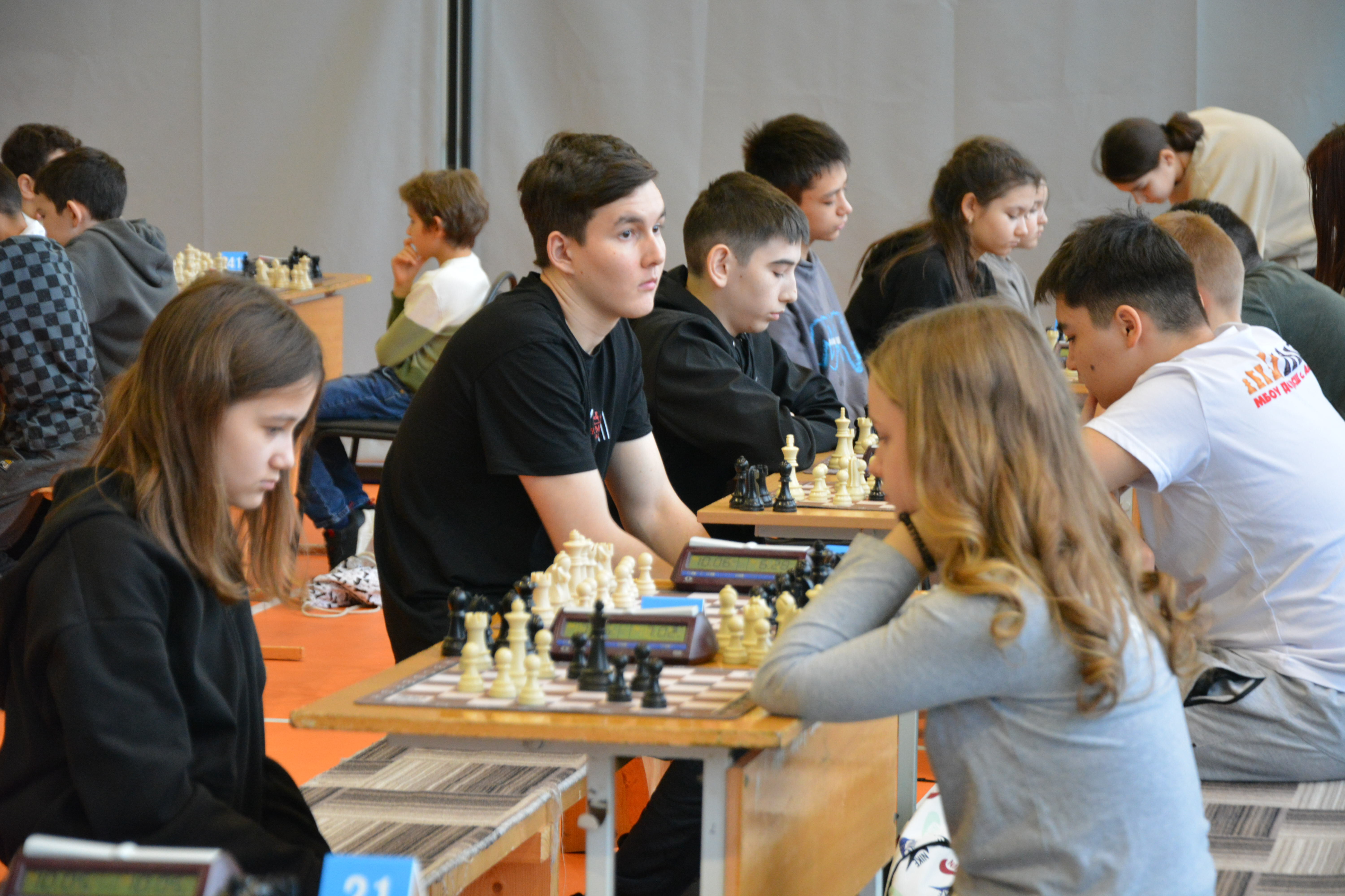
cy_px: 448
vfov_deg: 11.4
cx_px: 672
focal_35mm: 120
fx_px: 4483
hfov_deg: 17.1
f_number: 5.3
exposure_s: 1/30
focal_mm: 80
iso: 1600
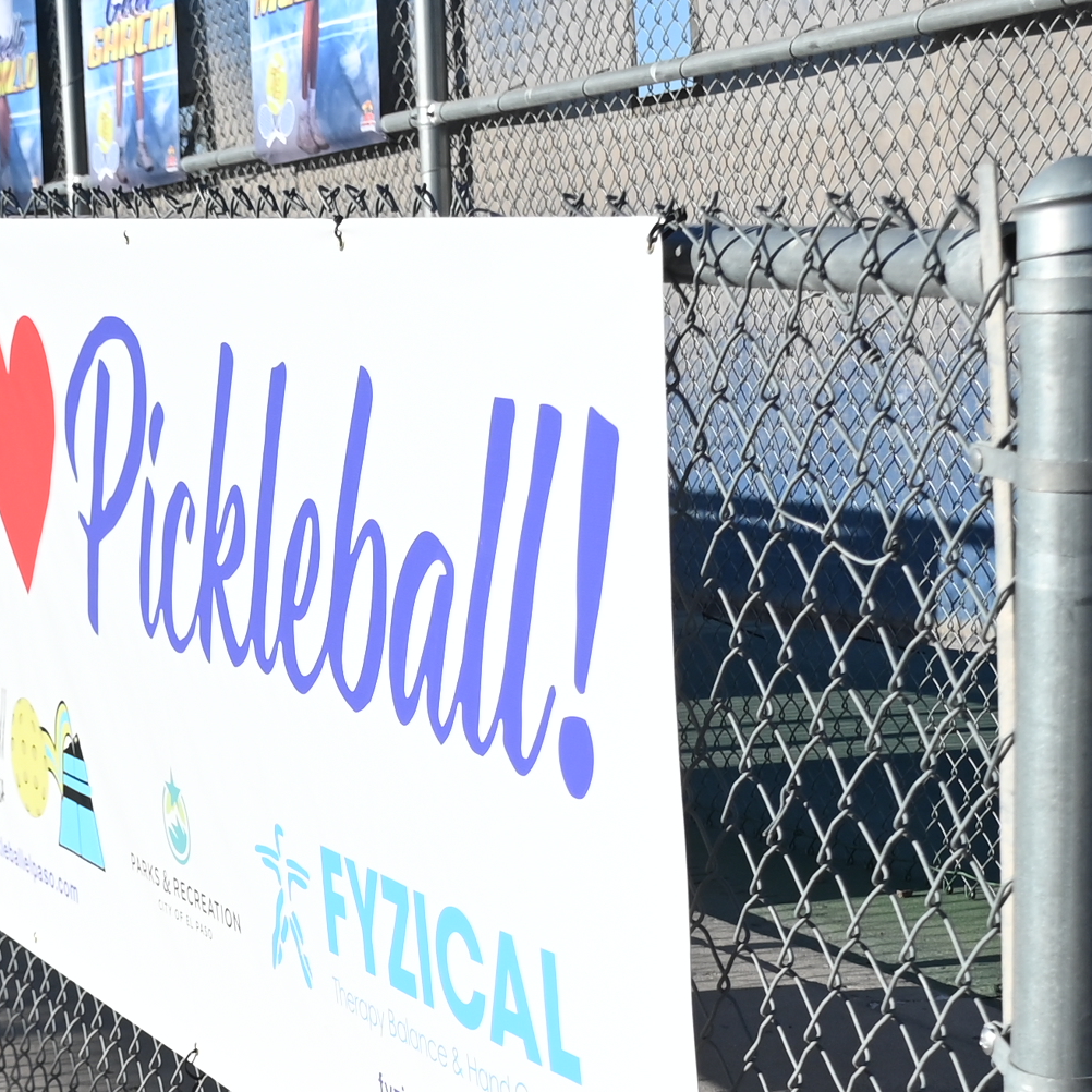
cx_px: 291
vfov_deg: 18.9
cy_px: 1017
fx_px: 3212
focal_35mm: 90
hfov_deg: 19.2
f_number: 6.3
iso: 250
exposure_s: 1/1000
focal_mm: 24
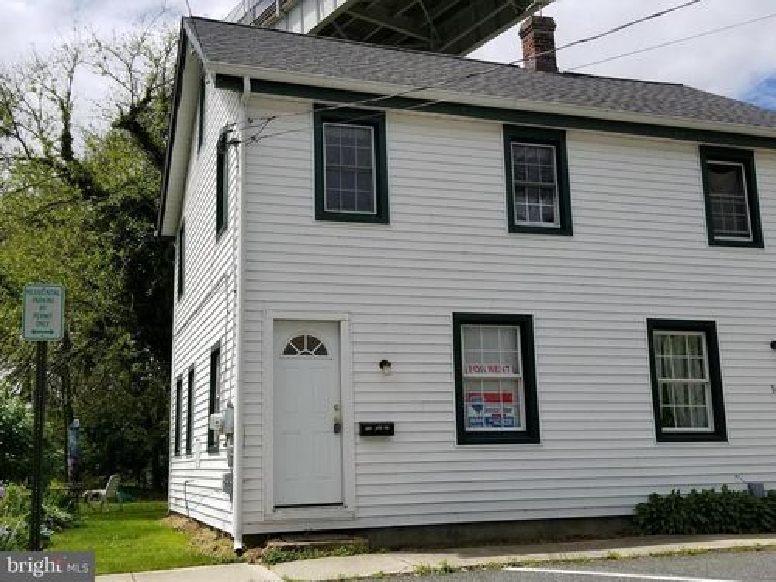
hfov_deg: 67.3
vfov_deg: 53.1
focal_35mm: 26
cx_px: 388
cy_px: 291
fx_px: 583
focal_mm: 4.25
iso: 50
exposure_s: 1/4098
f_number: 1.7
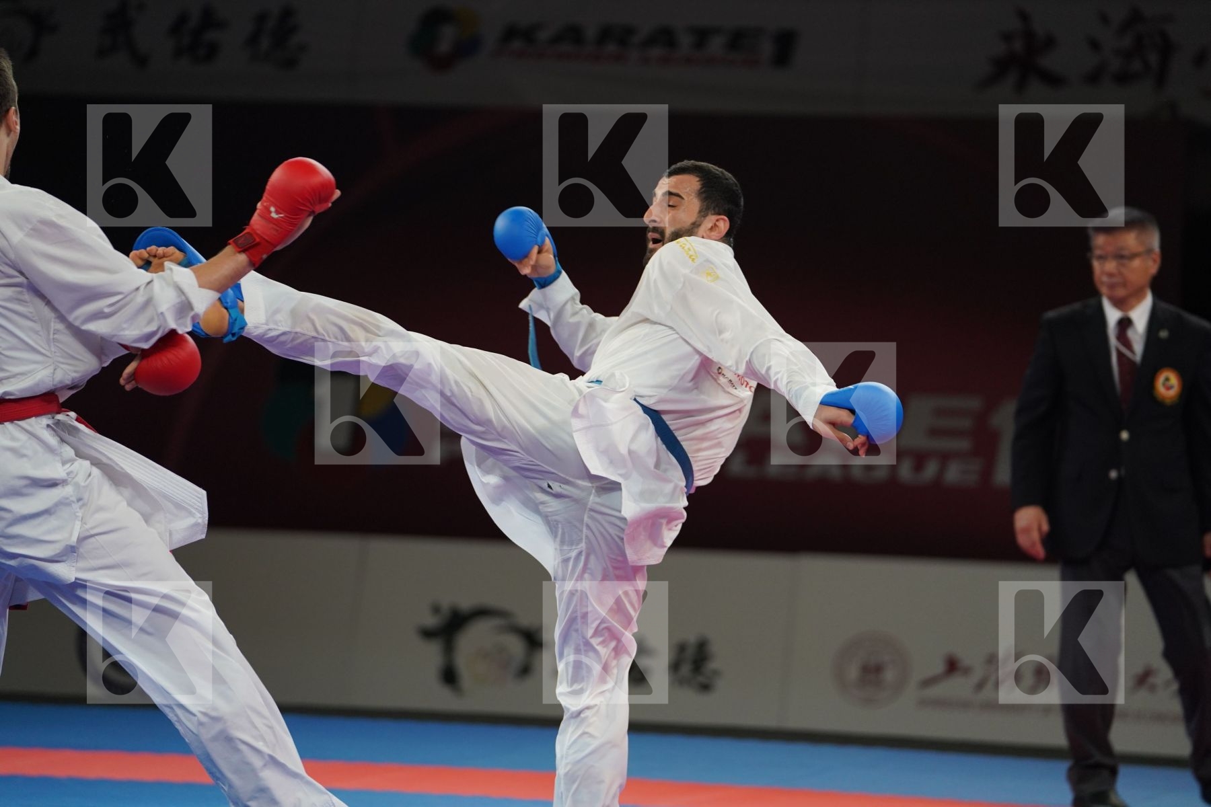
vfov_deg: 8.3
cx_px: 606
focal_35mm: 165
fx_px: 5550
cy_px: 404
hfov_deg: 12.5
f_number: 2.8
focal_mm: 165
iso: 1600
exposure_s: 1/1000
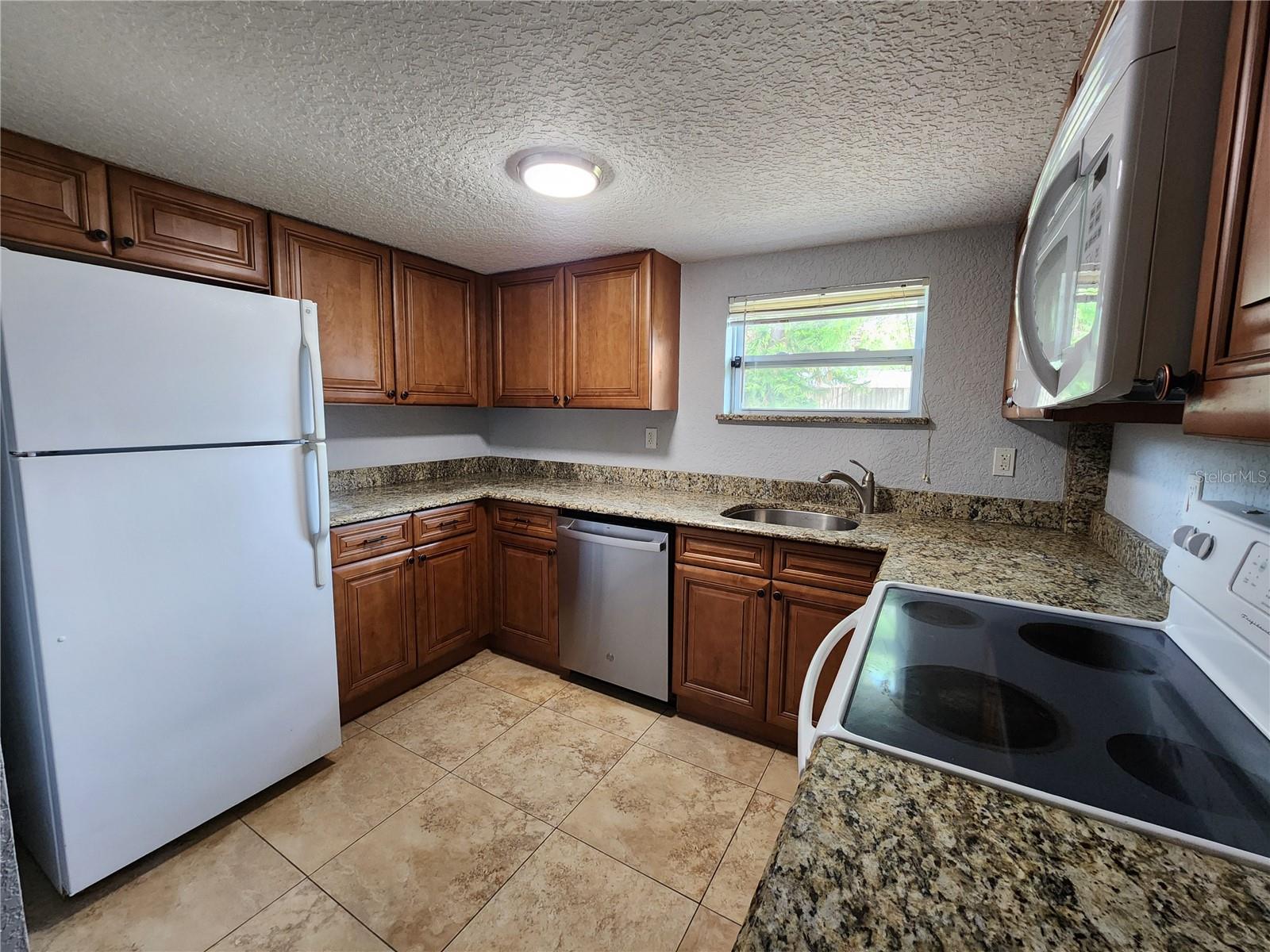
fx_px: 477
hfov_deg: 106.2
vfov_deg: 89.9
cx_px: 635
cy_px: 476
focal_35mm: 13
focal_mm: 2.2
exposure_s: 1/60
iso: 320
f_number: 2.2
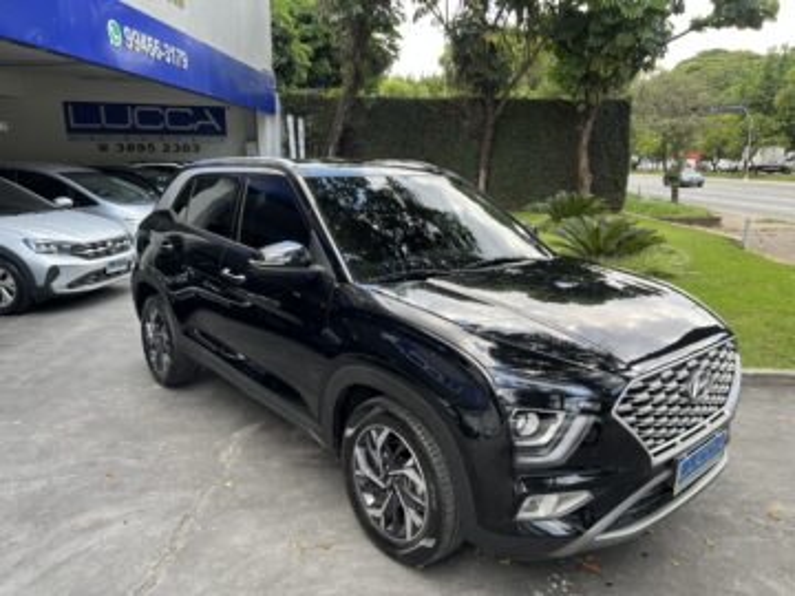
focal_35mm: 26
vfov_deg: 53.1
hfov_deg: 67.3
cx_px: 398
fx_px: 597
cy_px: 298
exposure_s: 1/308
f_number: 1.5
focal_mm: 5.7
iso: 50
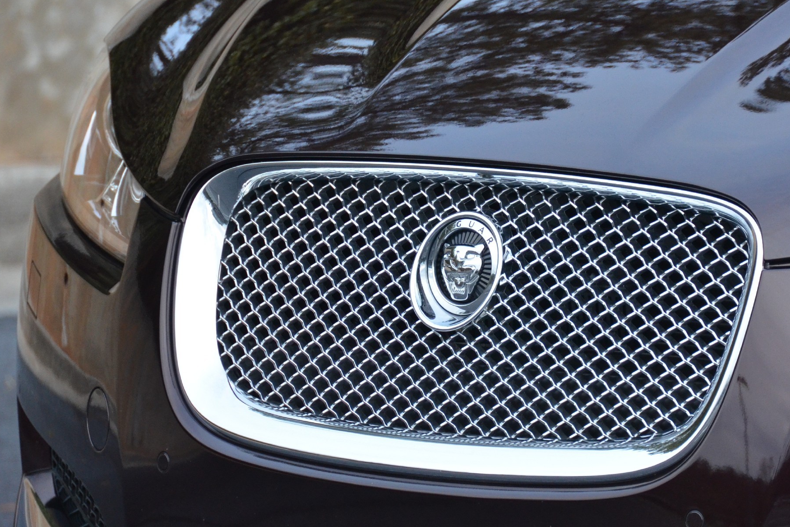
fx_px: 9084
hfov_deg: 5.0
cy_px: 280
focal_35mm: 414
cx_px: 478
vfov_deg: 3.3
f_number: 5.6
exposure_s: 1/200
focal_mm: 200
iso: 1600
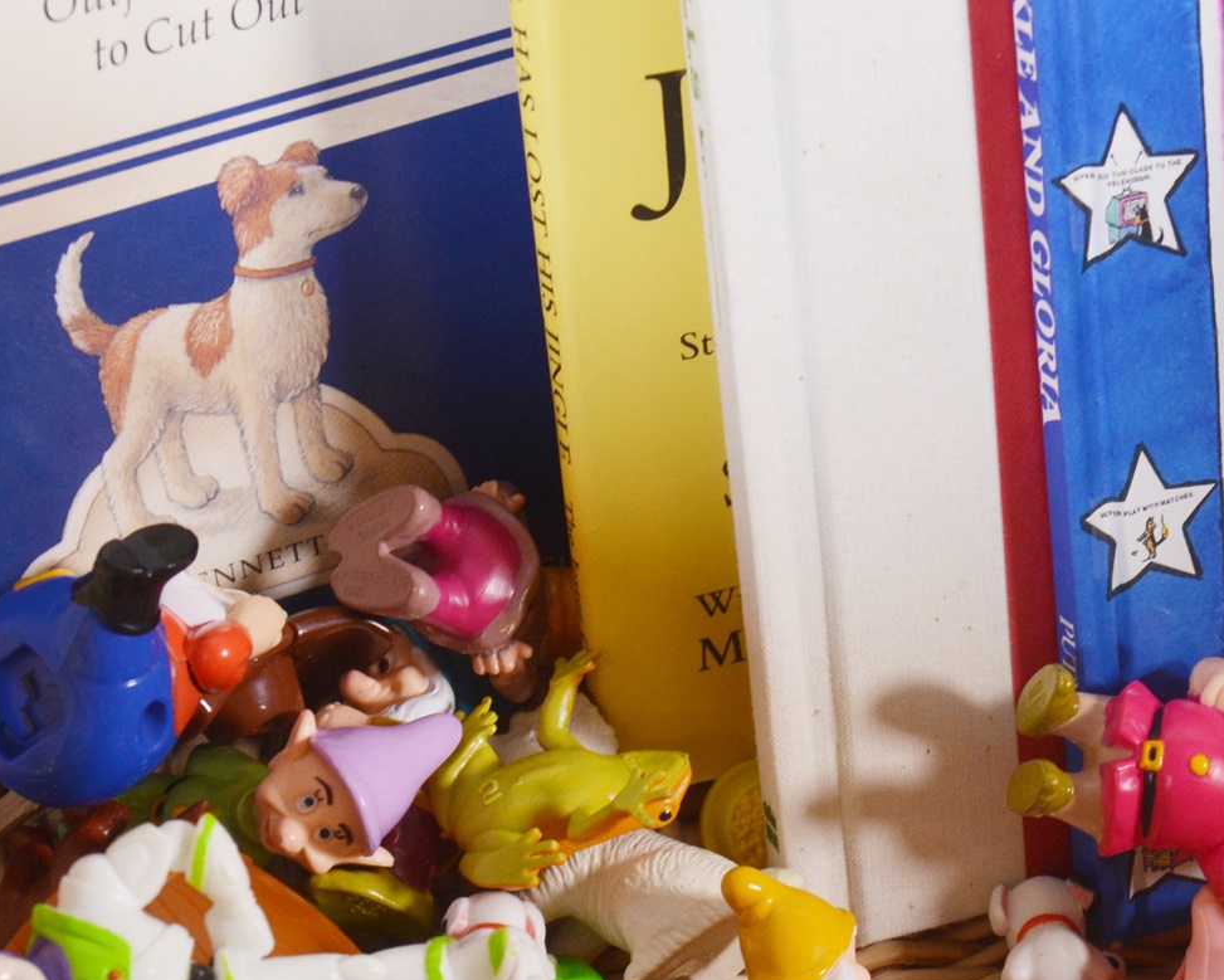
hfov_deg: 20.2
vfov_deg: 16.4
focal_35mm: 94
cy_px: 565
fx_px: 3406
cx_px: 904
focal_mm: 26
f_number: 5.6
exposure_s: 1/125
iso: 400
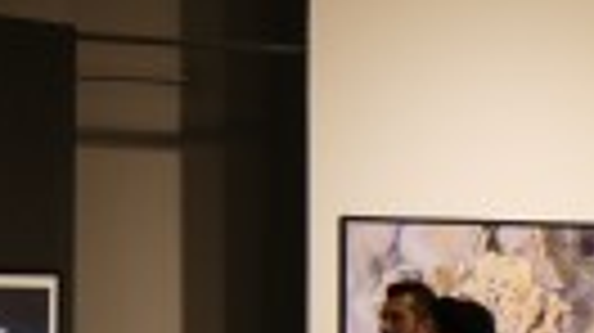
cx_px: 1449
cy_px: 378
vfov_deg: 7.0
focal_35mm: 171
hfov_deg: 10.7
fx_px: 2691
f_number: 4
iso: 800
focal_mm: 20.2
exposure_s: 1/40
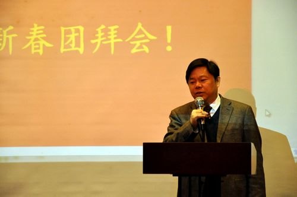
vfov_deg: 9.9
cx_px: 148
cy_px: 98
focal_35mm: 138
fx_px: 1137
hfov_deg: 14.9
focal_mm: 92
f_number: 5.6
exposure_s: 1/50
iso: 2200
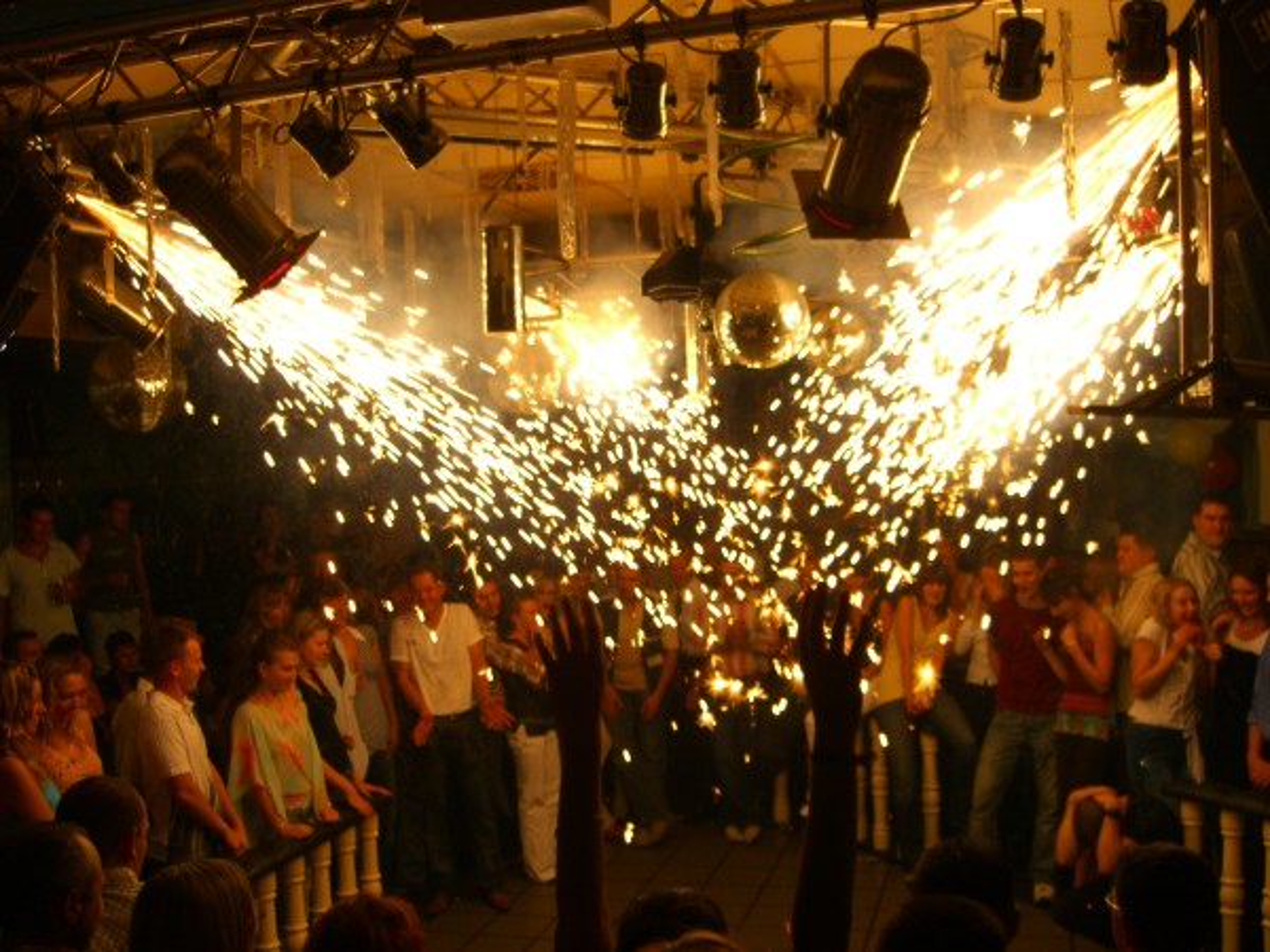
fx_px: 1394
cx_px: 635
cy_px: 476
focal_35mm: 38
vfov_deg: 37.7
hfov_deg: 49.0
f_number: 2.8
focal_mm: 7.9
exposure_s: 1/100
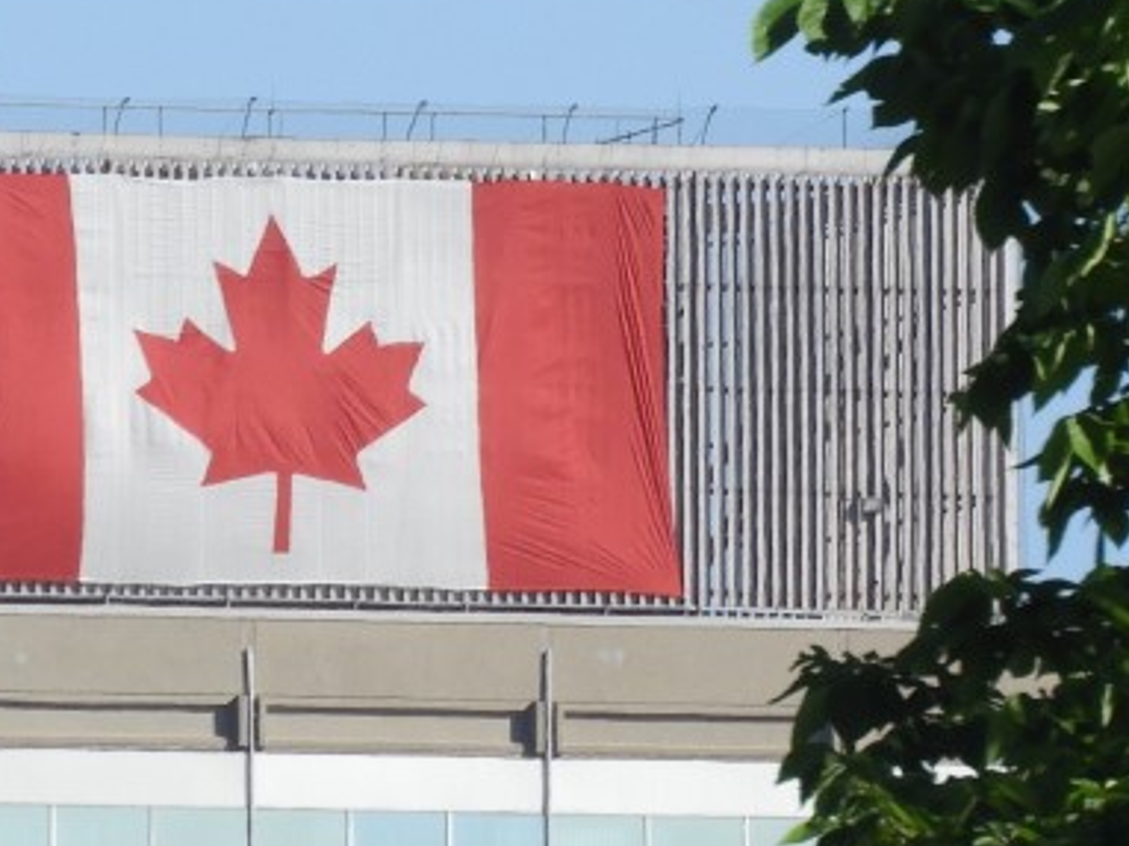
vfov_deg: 0.8
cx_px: 292
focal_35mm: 1881
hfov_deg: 1.1
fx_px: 61330
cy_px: 227
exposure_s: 1/500
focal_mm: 89.6
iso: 100
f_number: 5.6
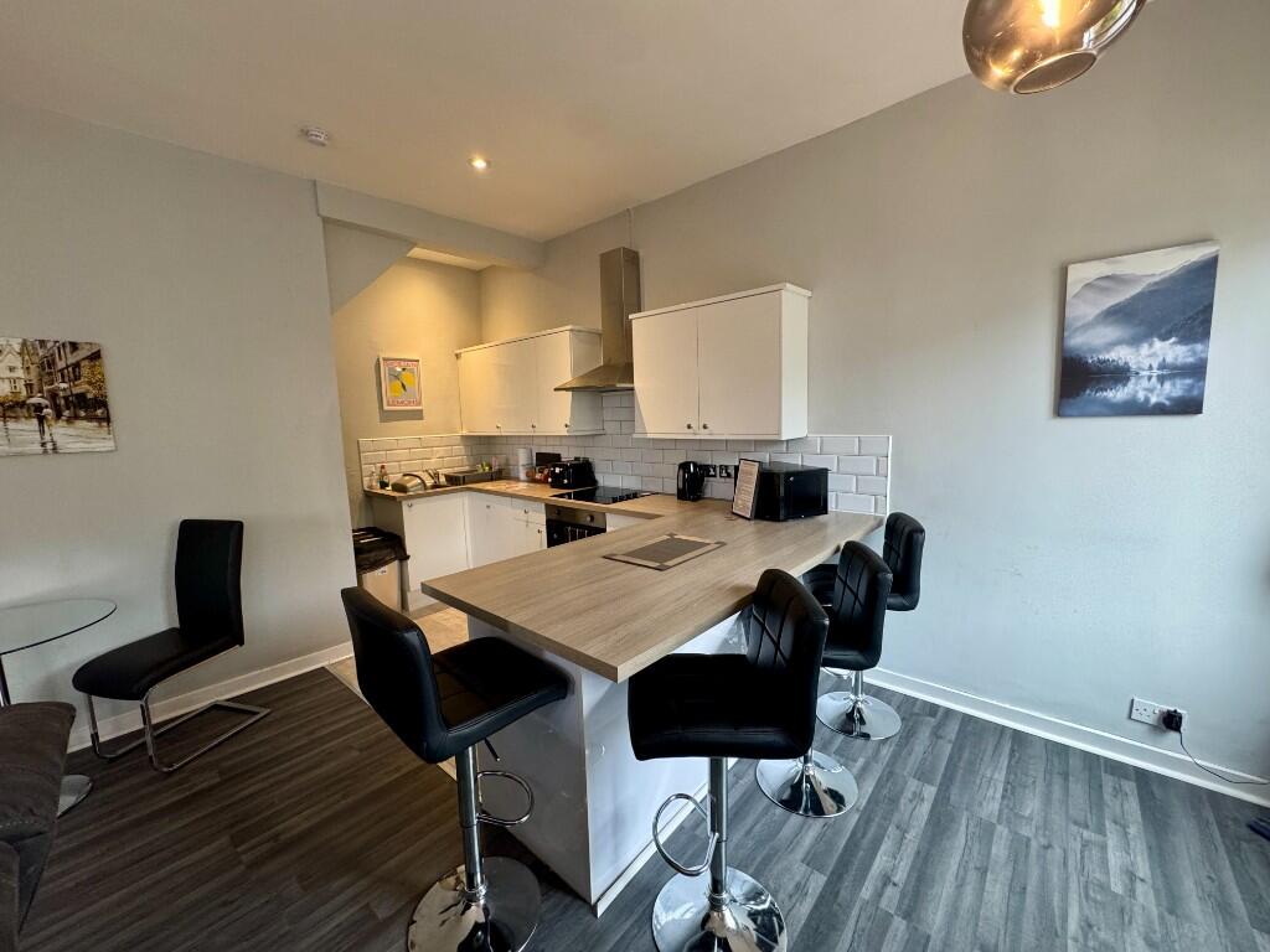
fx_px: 514
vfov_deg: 85.7
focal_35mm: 14
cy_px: 476
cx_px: 635
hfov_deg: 102.1
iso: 200
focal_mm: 2.22
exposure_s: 1/50
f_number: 2.2
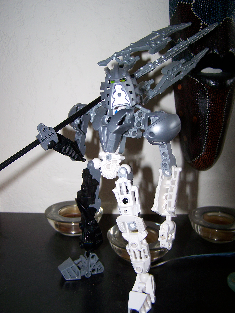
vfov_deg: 48.9
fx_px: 344
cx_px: 118
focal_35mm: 38
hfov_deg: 37.8
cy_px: 156
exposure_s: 1/60
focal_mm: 6.3
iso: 80
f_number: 2.8
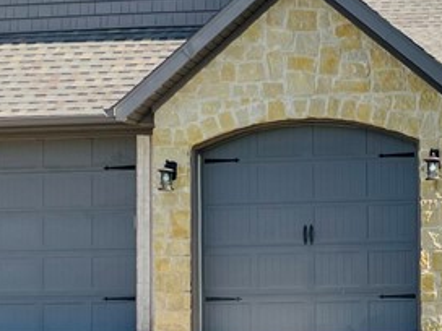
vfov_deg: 15.1
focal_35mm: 98
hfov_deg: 19.3
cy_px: 193
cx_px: 463
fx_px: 1251
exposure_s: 1/2304
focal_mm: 4.2
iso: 32
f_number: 1.6
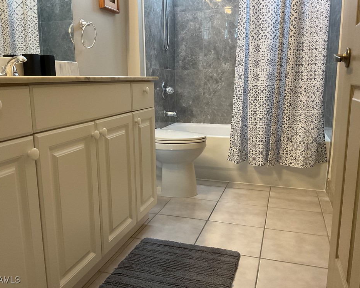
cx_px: 170
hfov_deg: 57.1
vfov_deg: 47.1
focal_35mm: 31
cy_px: 141
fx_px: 330
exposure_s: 1/60
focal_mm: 3
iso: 100
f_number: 1.8
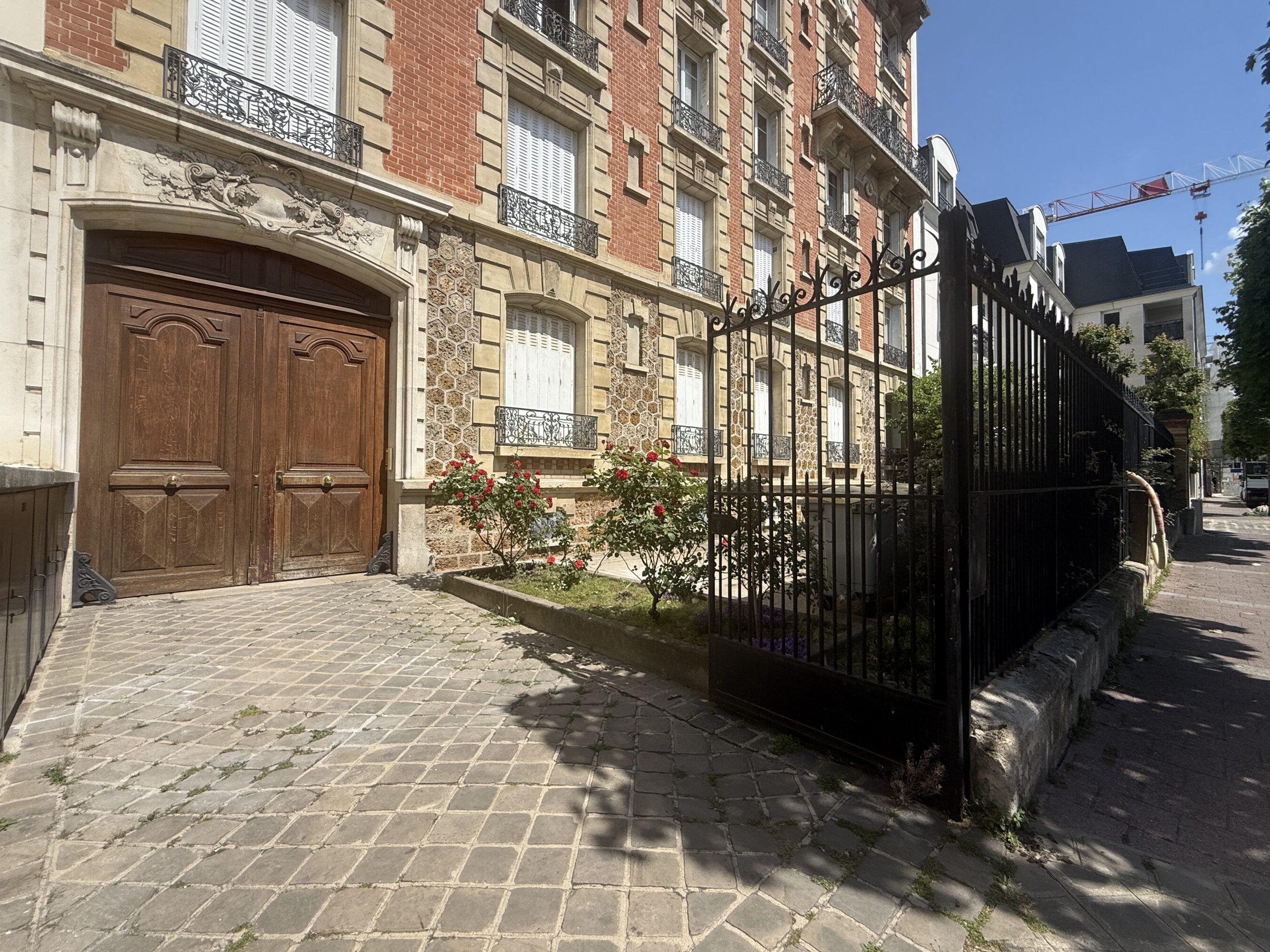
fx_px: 550
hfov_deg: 98.1
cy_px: 466
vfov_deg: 81.7
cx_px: 660
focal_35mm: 15
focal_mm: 2.22
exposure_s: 1/2506
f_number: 2.2
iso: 50
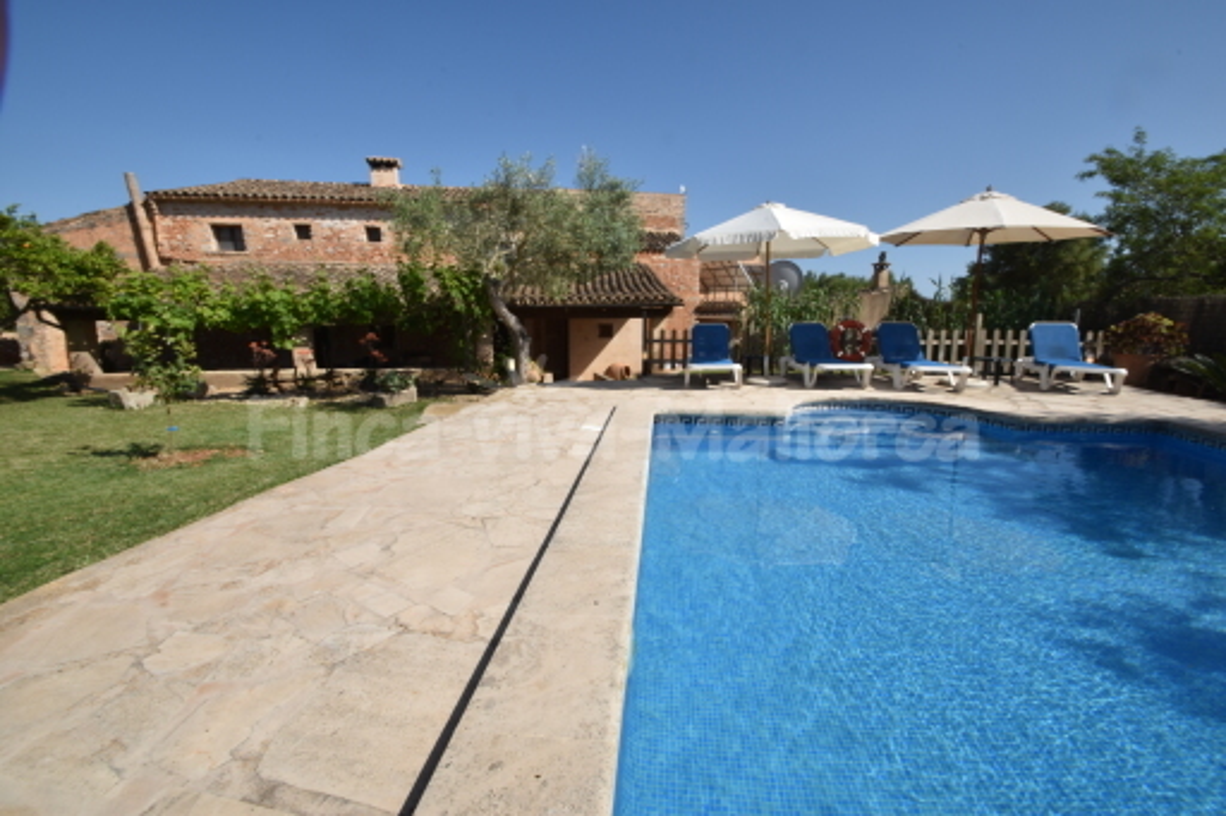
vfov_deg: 77.3
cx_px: 613
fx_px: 511
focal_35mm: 15
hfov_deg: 100.4
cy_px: 408
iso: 100
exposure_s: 1/40
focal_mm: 10
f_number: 22
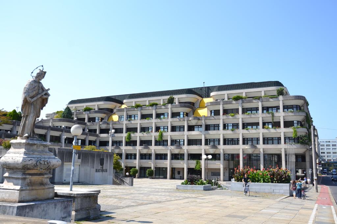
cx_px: 168
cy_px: 112
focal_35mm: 33
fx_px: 309
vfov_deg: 40.0
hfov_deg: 57.2
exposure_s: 1/200
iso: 100
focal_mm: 22
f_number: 7.1
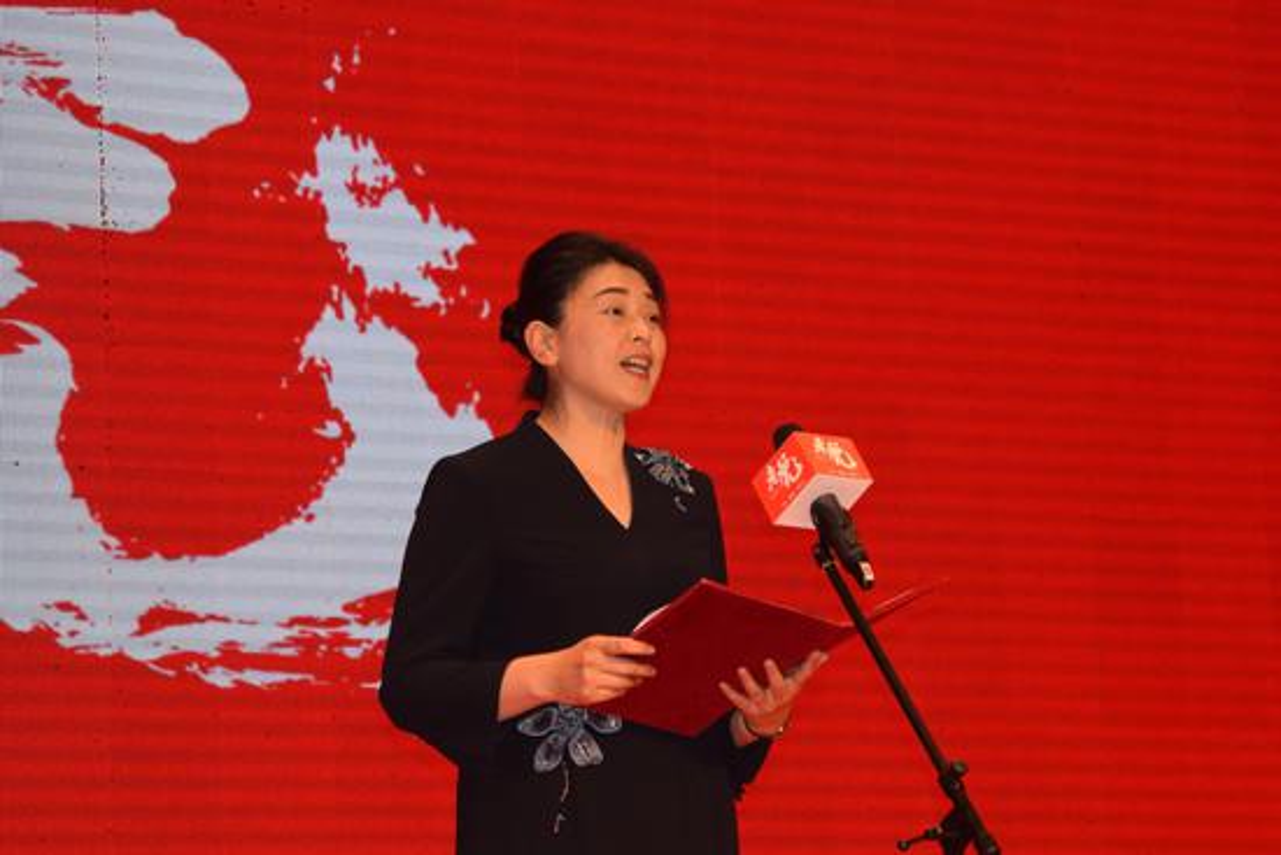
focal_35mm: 128
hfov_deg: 16.1
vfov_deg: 10.8
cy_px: 428
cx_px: 640
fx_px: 4538
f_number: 5.6
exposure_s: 1/125
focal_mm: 85
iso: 720
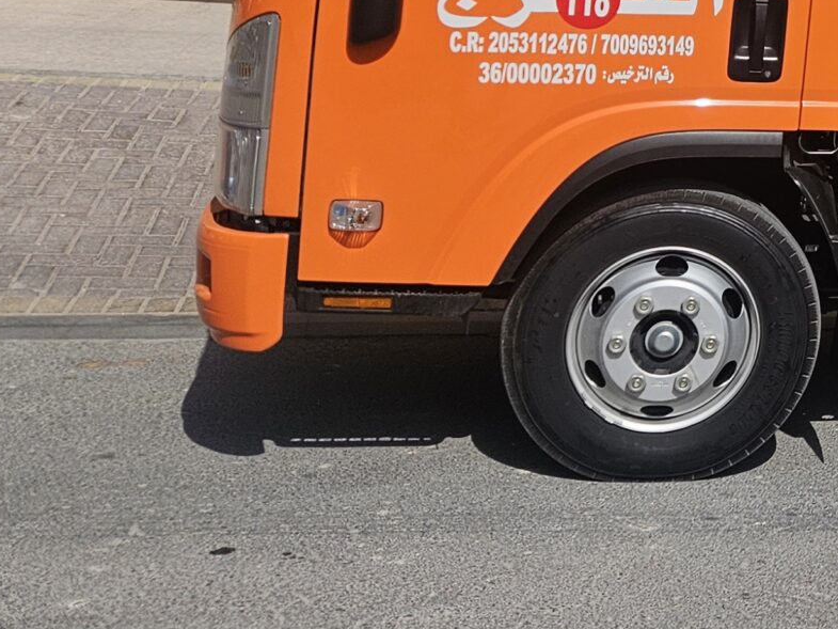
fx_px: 1816
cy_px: -114
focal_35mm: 75
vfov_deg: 18.7
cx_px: 1238
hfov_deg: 21.9
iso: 25
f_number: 1.8
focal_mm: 5.4
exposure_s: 1/5034
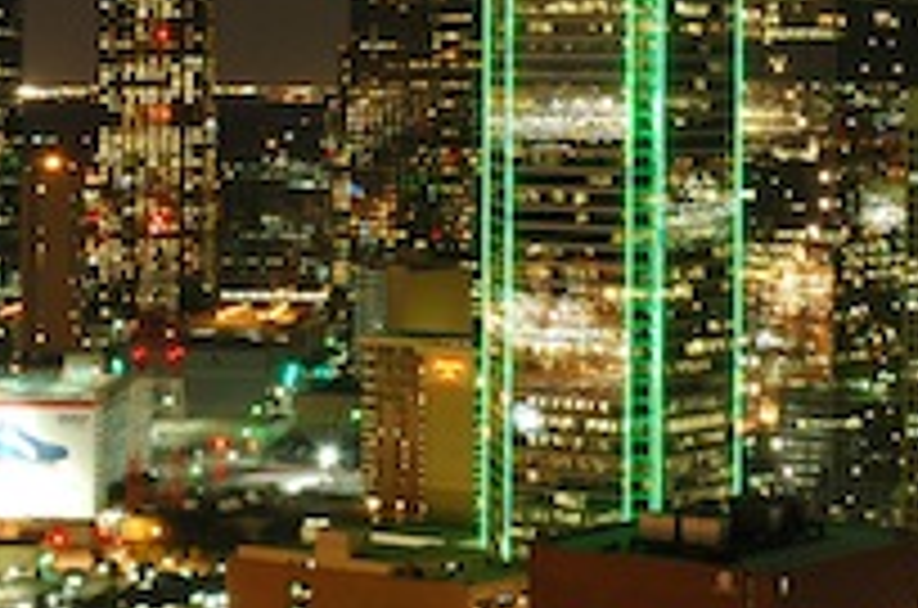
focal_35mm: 125
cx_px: 648
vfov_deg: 10.8
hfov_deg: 16.4
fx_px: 3180
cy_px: 32
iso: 400
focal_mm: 34
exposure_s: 15
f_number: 14
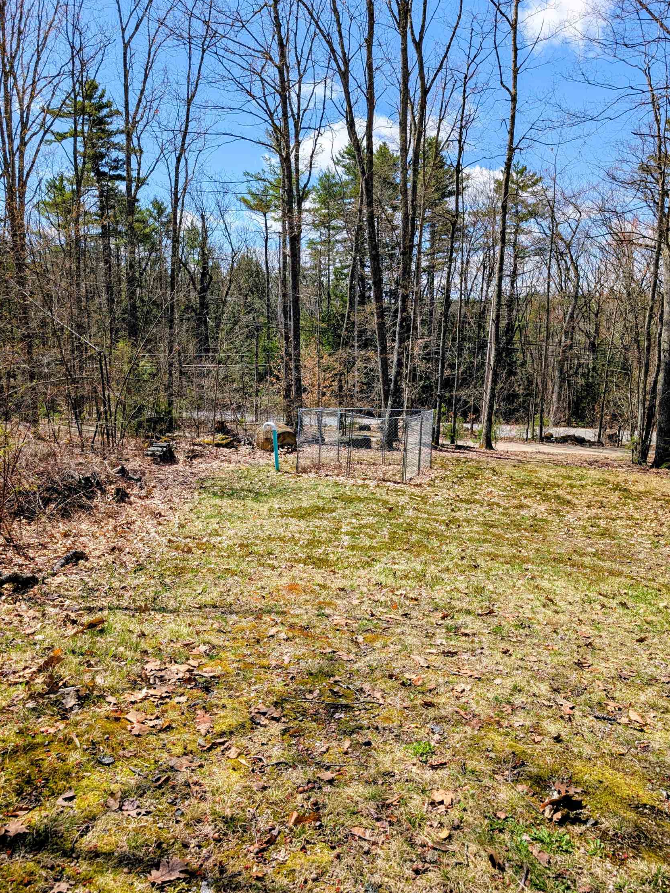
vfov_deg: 69.4
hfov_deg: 54.9
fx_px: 645
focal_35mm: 25
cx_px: 349
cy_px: 457
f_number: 1.68
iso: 19
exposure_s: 1/1011
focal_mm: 6.9
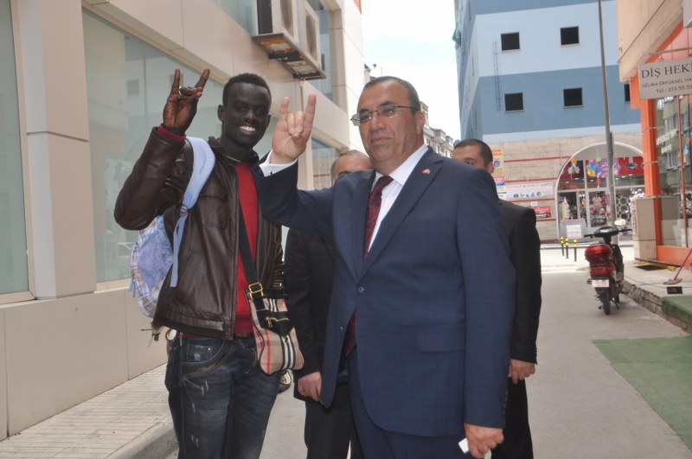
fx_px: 691
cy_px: 230
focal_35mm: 36
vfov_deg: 36.8
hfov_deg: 53.2
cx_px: 346
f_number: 5
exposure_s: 1/200
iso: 200
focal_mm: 24
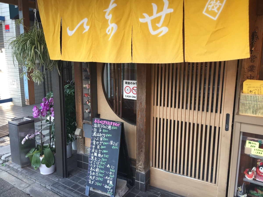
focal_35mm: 29
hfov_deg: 61.7
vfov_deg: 48.2
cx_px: 132
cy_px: 98
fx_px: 220
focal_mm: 4.15
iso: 40
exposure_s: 1/120
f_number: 2.2
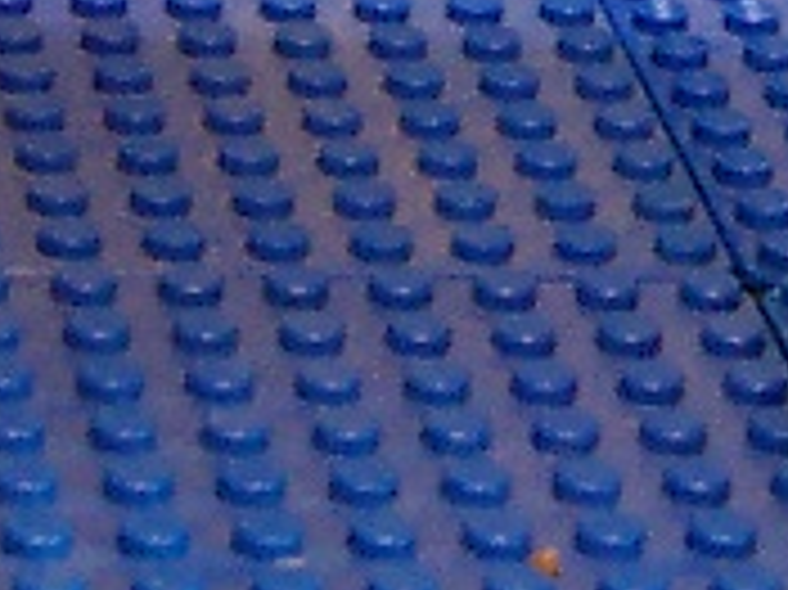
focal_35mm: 254
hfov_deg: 7.8
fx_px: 5778
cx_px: 811
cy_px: -396
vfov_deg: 5.8
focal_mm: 5.6
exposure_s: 1/20
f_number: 2.8
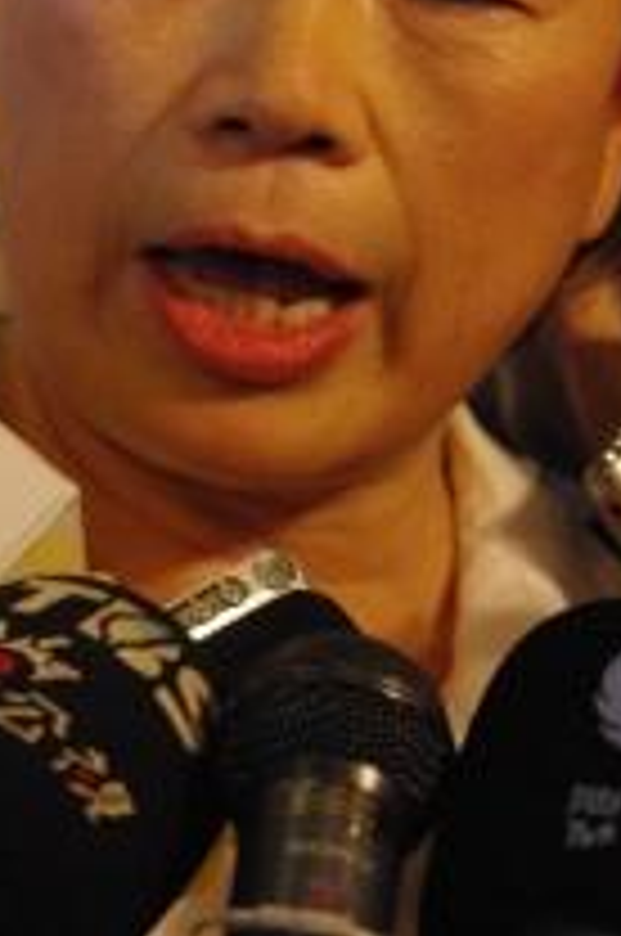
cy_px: 266
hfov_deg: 4.2
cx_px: 22
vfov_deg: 6.4
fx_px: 8411
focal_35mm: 324
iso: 1000
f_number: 4
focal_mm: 100
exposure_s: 1/125
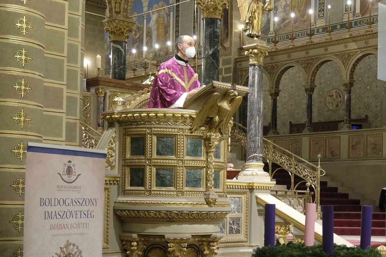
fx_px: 343
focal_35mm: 32
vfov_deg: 41.1
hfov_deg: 58.7
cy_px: 128
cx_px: 193
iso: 1600
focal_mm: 21.3
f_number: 2.8
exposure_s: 1/60
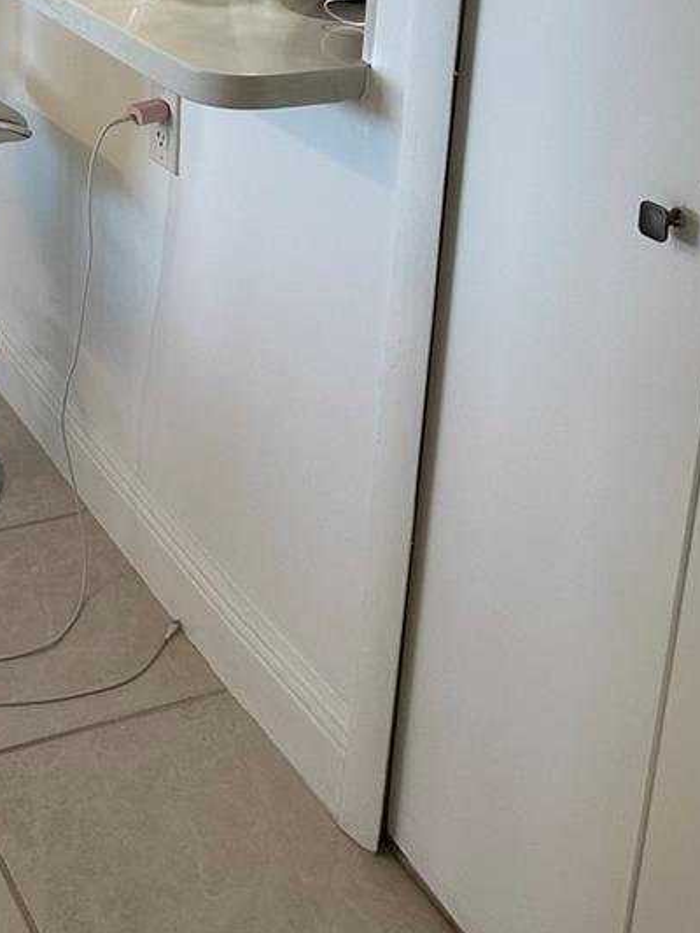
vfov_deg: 32.6
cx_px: -72
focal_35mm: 54
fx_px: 1455
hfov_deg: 25.1
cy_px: -2
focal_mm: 6.86
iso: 200
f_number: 1.78
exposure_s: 1/120
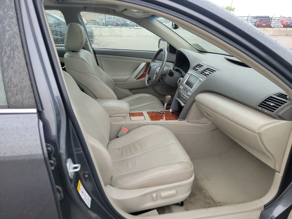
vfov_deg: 56.8
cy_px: 110
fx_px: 202
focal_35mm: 24
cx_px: 146
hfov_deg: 71.6
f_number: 1.8
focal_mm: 6.7
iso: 110
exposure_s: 1/59
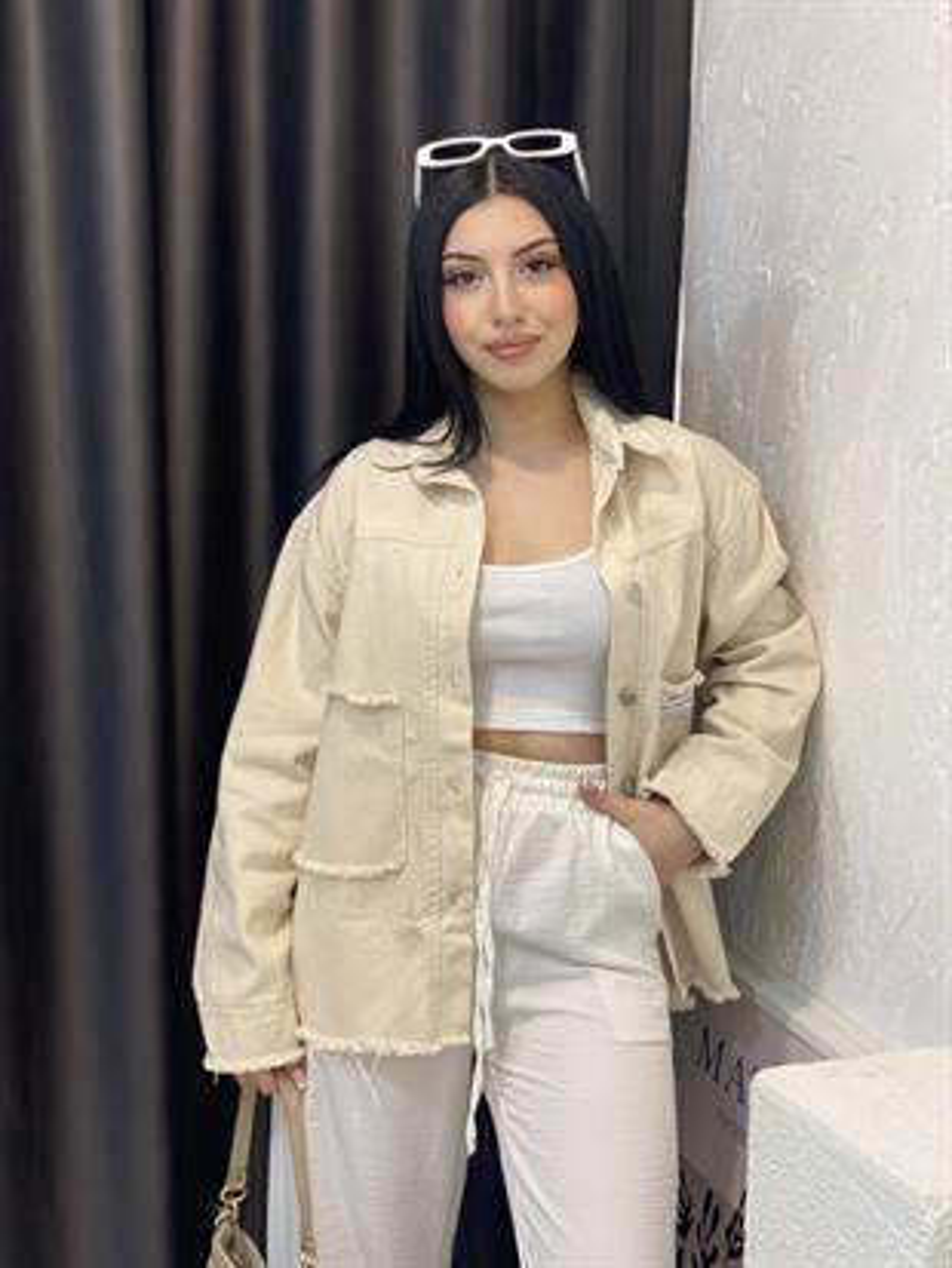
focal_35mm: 52
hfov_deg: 28.0
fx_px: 1906
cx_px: 476
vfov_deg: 36.8
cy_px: 634
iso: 64
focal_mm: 6
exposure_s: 1/100
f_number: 2
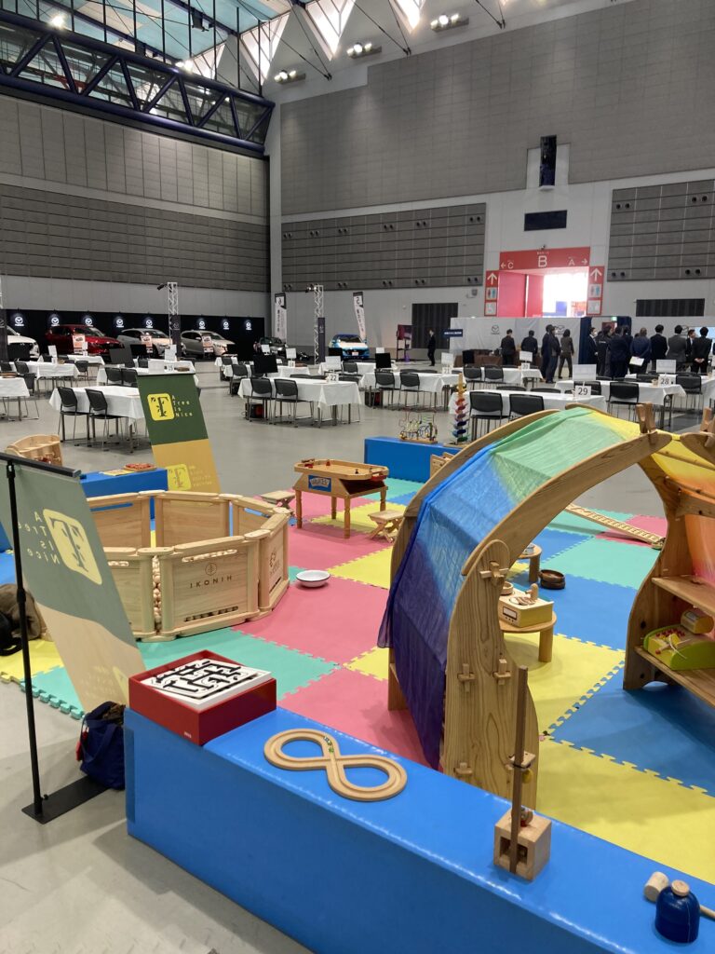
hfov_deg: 49.7
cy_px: 477
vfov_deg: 63.4
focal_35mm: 28
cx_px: 358
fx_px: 771
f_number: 1.8
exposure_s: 1/100
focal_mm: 3.99
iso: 80
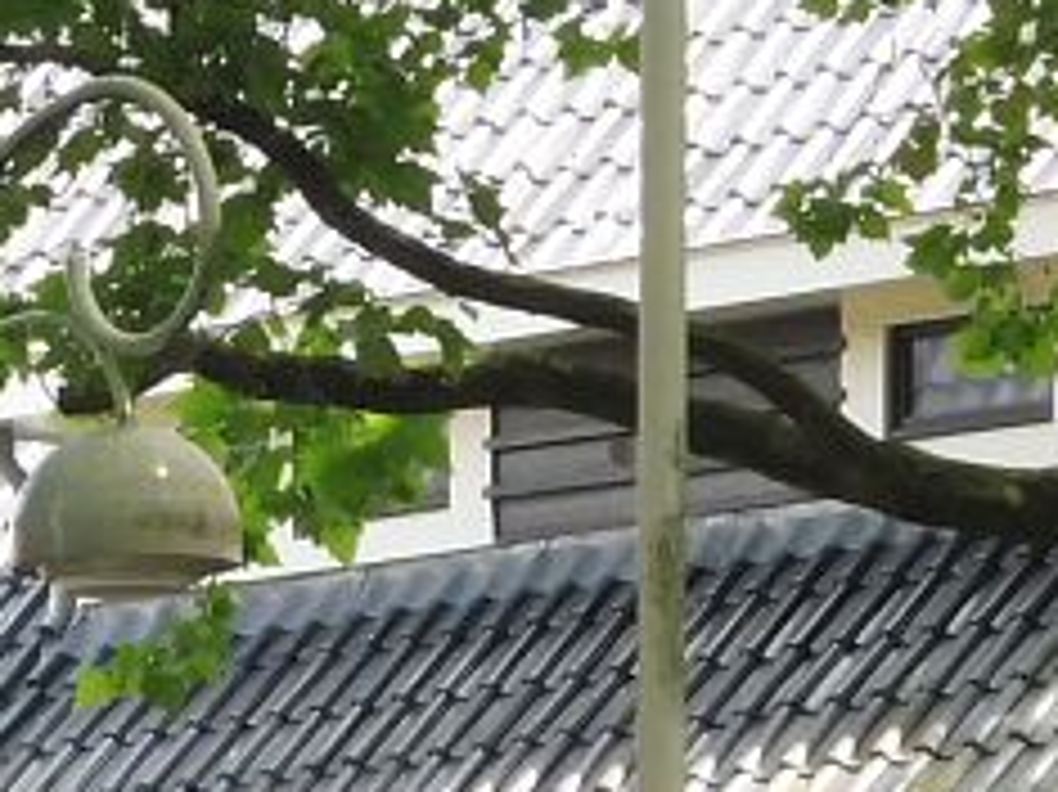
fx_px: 19307
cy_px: 994
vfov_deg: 2.3
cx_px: -869
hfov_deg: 3.1
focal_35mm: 632
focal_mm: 25.9
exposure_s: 1/125
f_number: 6.3
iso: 320
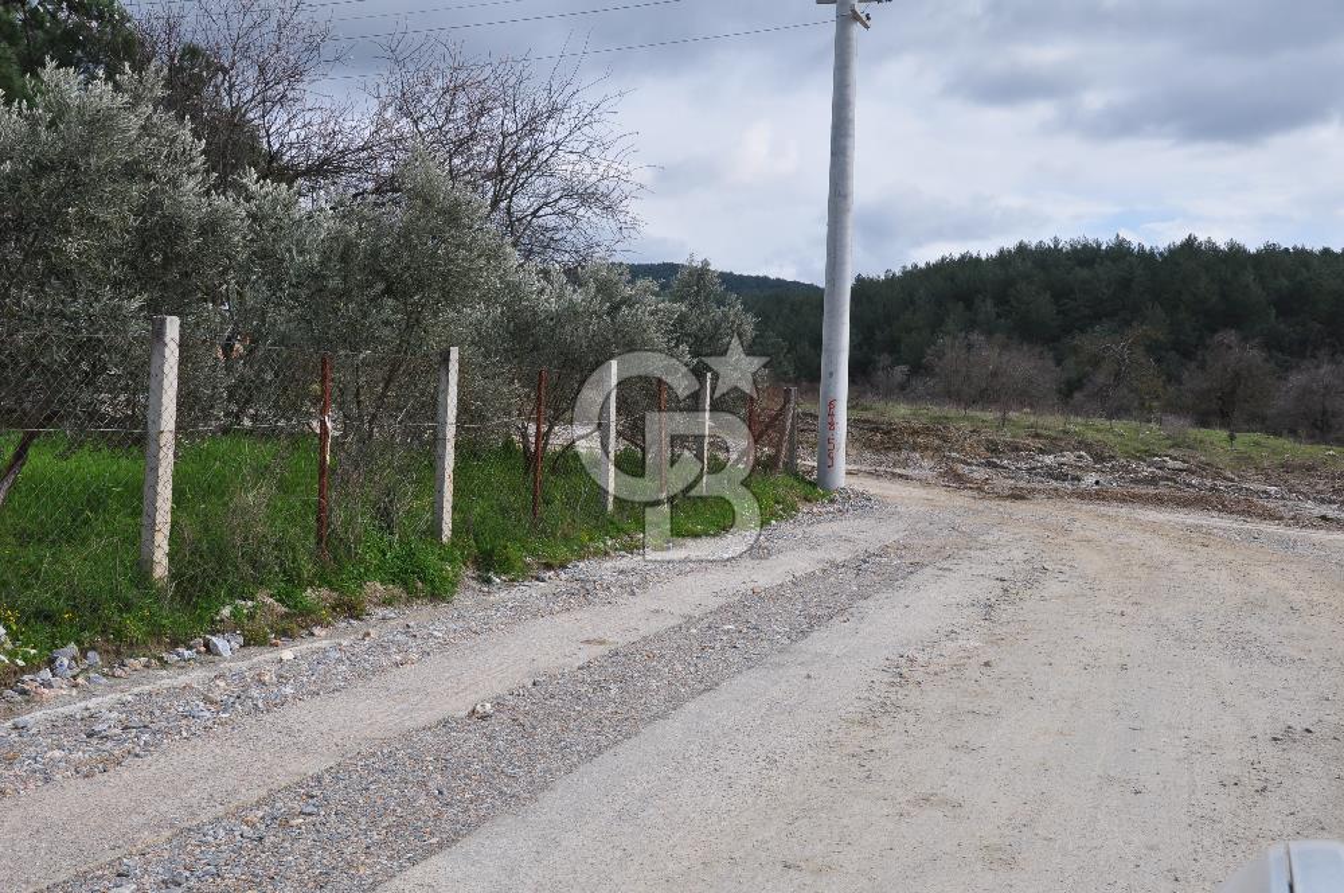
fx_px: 1398
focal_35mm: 38
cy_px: 446
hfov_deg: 51.3
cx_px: 672
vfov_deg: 35.4
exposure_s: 1/250
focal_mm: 25
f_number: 10
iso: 200
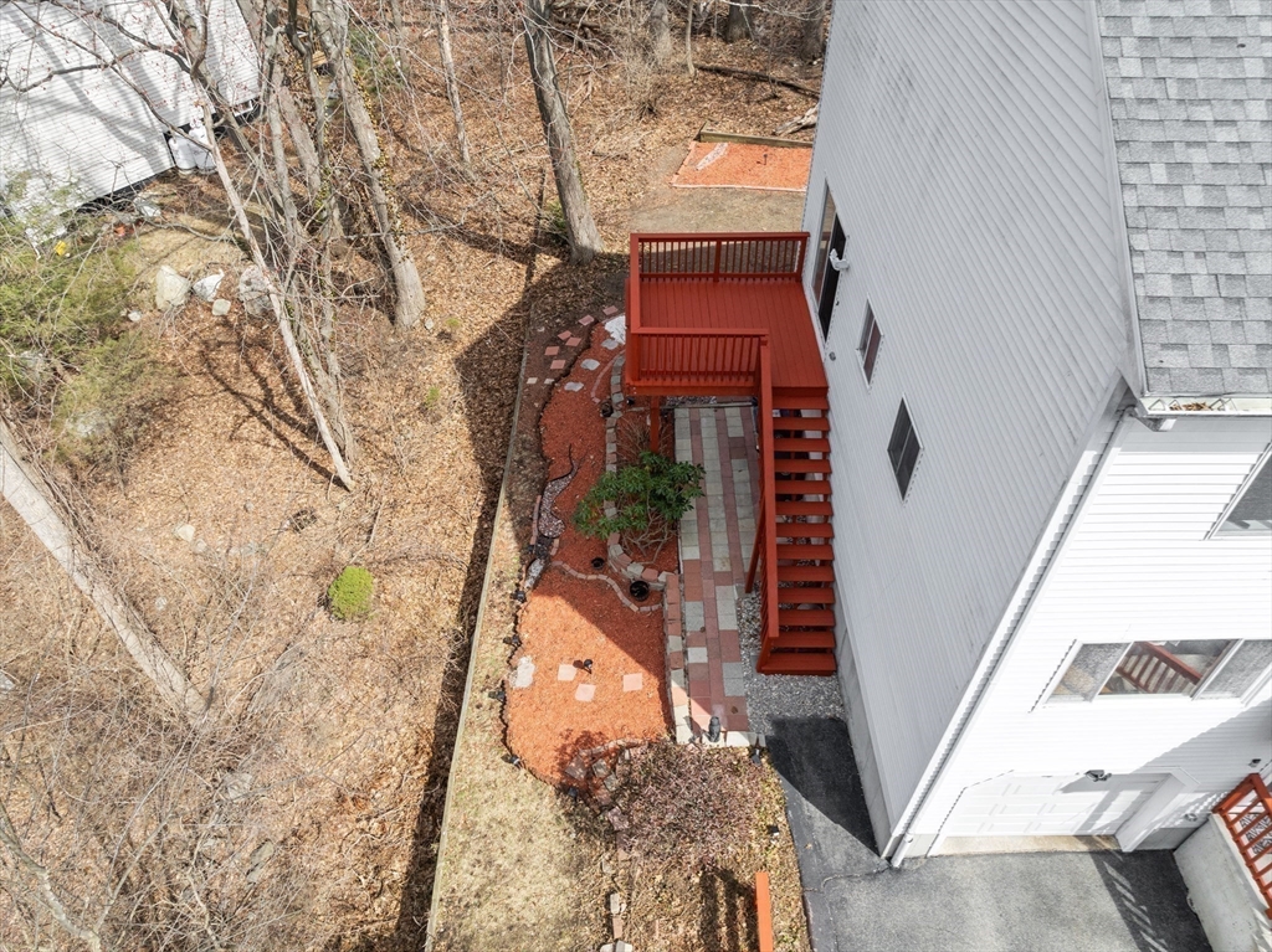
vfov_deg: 56.8
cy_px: 476
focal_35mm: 24
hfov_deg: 71.6
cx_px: 636
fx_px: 881
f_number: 2.8
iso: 150
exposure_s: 1/1600
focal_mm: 12.29
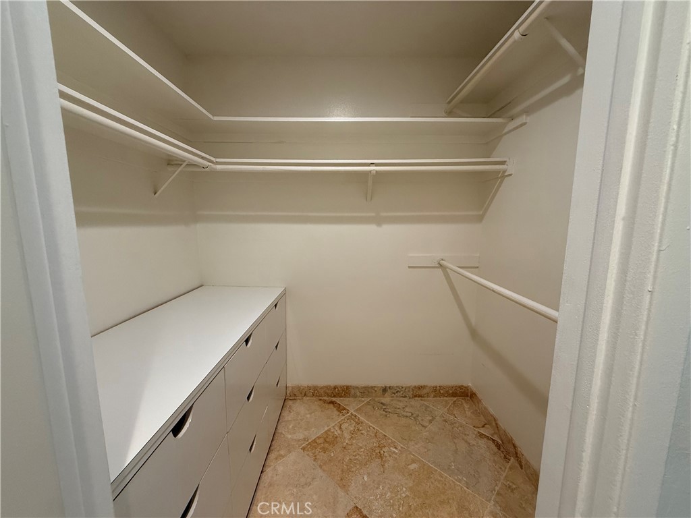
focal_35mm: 14
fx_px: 279
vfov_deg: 85.7
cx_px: 346
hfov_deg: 102.1
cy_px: 259
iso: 250
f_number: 2.2
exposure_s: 1/120
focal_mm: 2.22
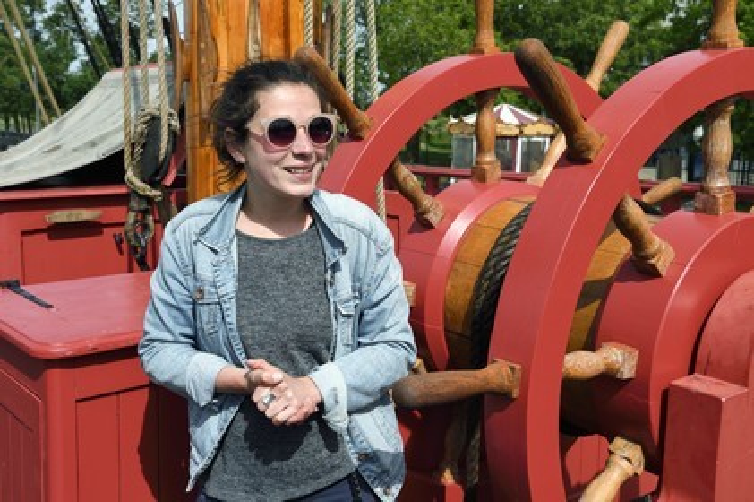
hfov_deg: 44.5
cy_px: 251
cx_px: 377
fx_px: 921
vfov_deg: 30.5
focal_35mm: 44
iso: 200
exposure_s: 1/500
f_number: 9
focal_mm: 44
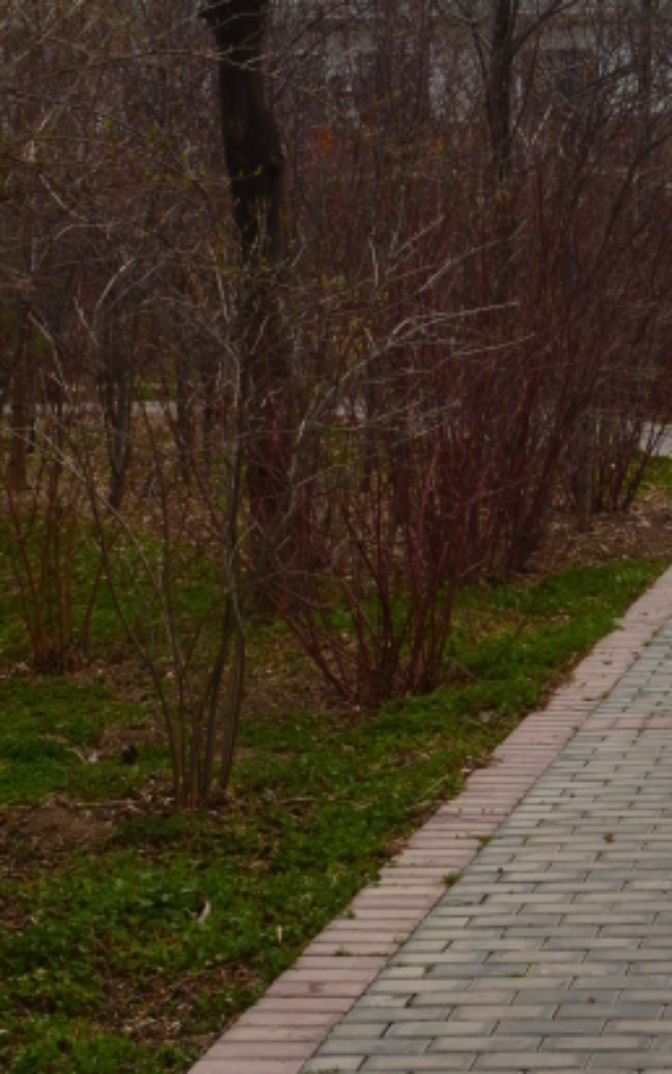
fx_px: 2554
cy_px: 274
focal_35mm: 87
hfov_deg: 14.5
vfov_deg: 23.5
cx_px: 814
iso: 180
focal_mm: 23
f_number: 11
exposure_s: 1/500
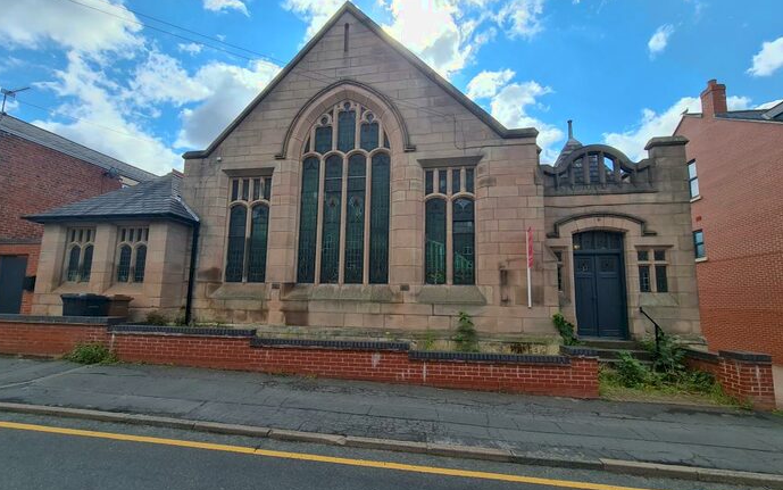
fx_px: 299
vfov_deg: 78.6
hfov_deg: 105.3
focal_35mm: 14
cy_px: 258
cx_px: 388
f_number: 2.2
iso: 64
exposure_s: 1/1336
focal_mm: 2.2
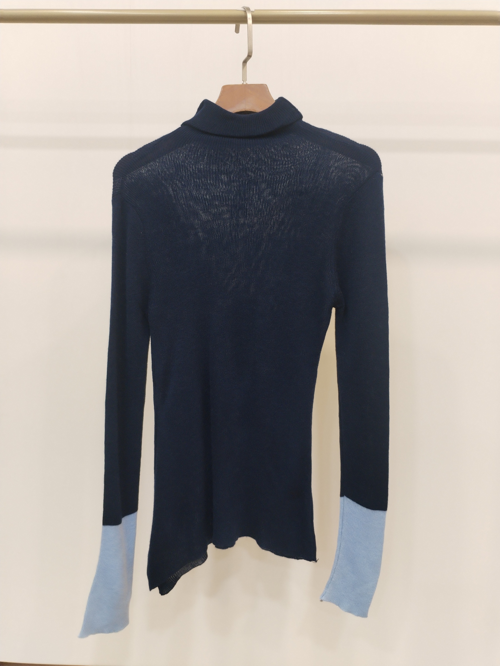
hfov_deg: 48.2
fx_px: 559
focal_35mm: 29
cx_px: 250
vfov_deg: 61.7
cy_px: 333
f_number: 1.8
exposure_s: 1/50
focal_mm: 4.75
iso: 398
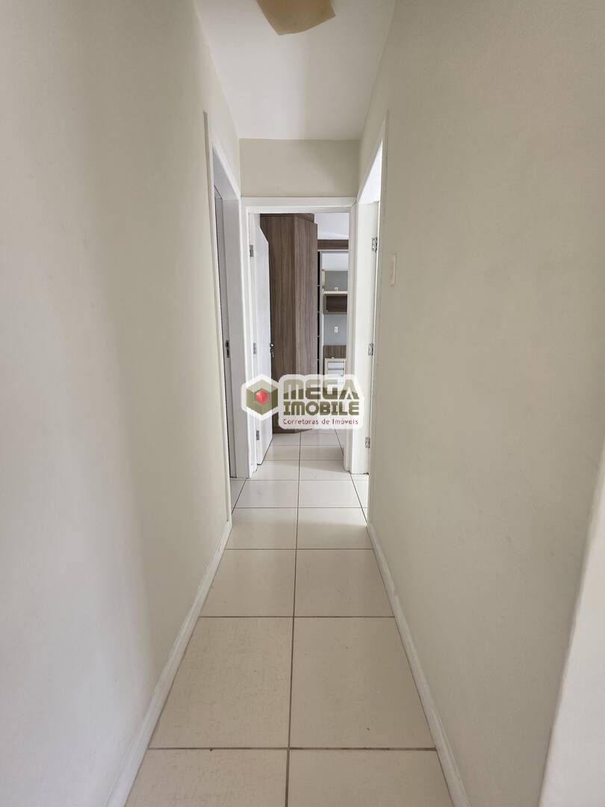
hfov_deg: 89.9
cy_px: 404
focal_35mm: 13
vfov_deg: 106.2
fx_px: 303
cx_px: 302
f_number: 1.9
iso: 64
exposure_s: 1/120
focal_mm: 2.2
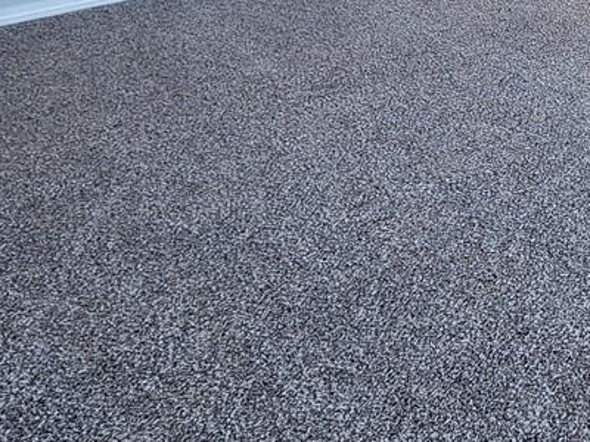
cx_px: 808
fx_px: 886
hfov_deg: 28.5
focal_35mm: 52
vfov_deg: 25.1
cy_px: -94
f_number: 2.2
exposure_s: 1/60
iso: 125
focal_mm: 2.2
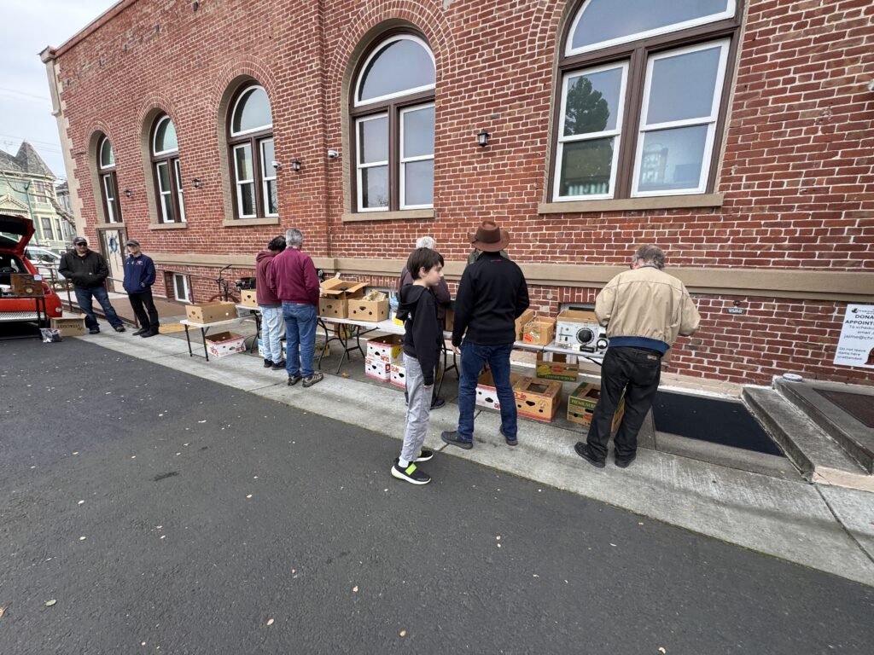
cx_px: 437
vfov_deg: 85.7
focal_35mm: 14
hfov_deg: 102.1
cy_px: 328
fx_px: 353
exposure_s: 1/286
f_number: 2.2
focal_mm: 2.22
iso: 40
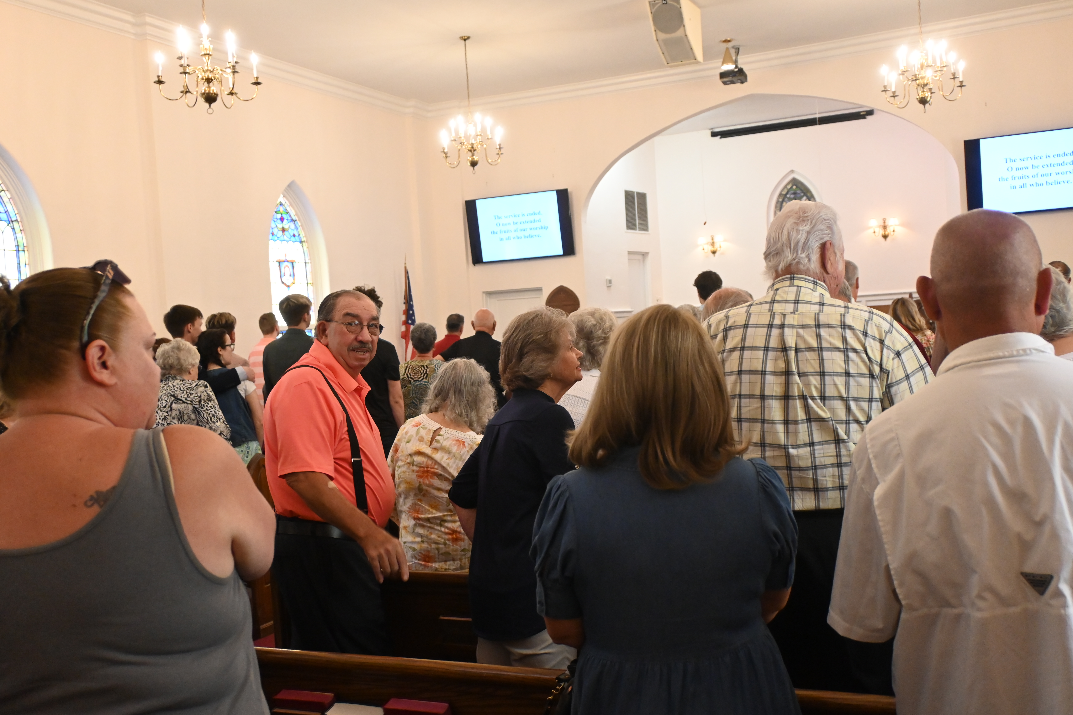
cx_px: 536
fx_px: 1028
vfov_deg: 38.4
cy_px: 358
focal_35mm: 34
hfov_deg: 55.1
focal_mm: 23
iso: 2200
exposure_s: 1/125
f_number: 4.2
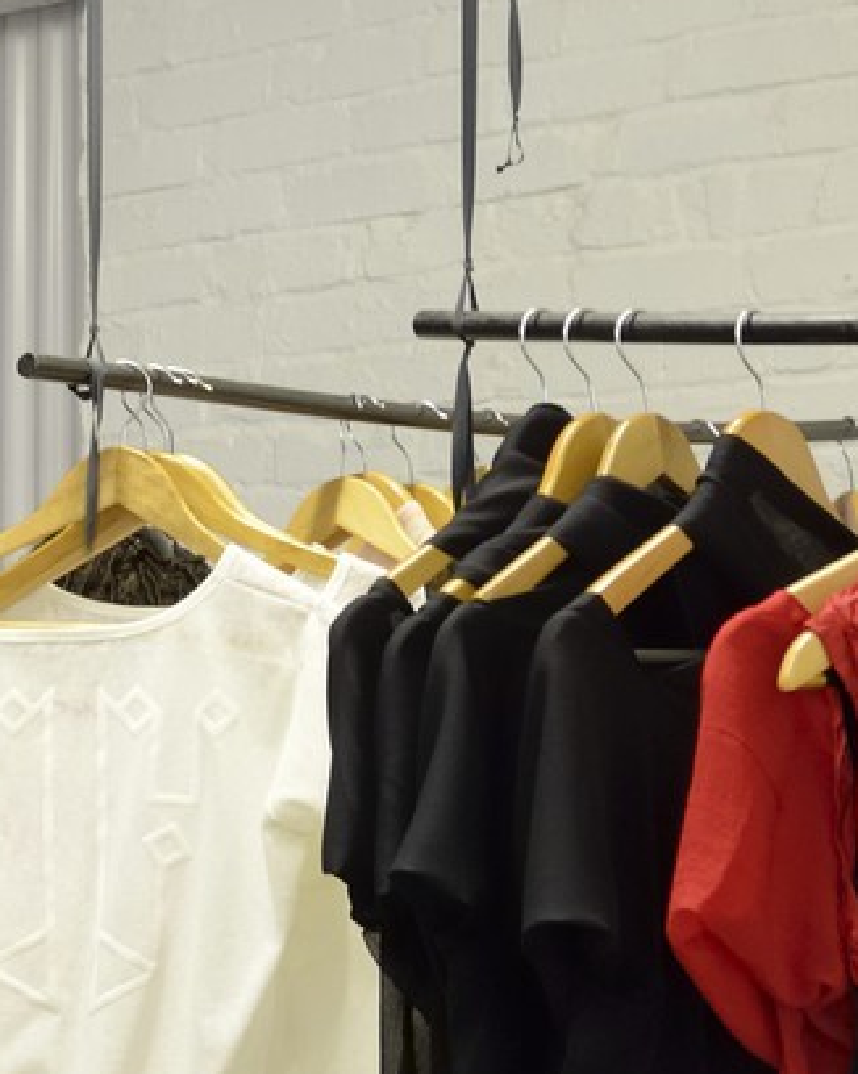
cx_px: -1121
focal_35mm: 114
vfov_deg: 16.8
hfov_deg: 11.5
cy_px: 703
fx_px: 3621
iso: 800
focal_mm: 31
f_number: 6.3
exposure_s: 1/15
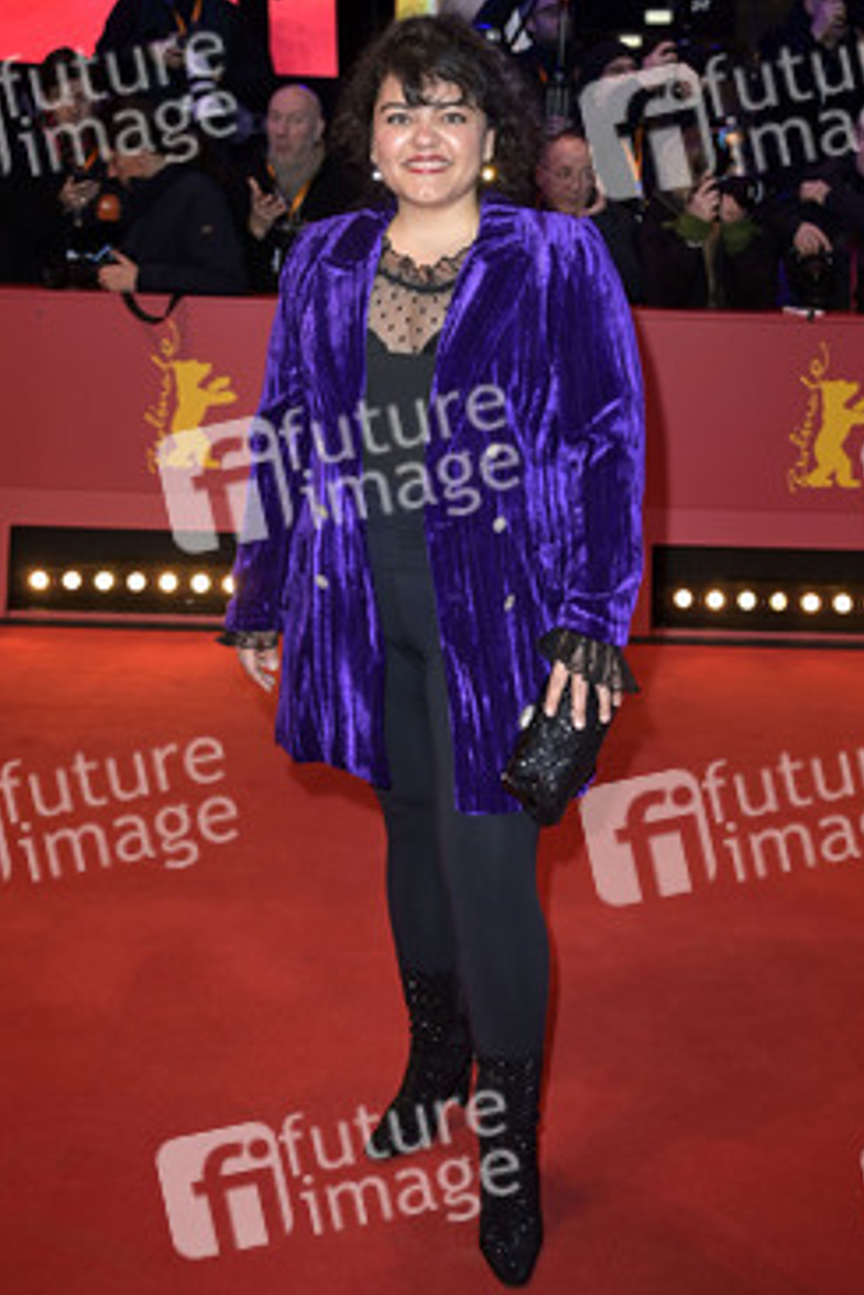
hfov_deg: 27.5
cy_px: 646
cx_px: 441
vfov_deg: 40.3
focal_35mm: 49
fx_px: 1762
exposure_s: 1/200
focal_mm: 45
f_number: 5.6
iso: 800
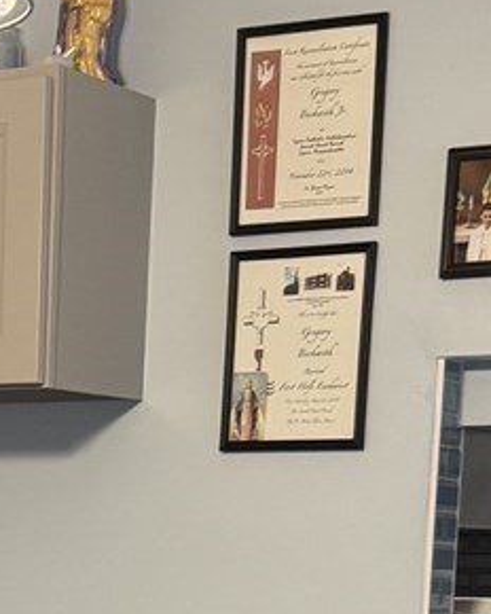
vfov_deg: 14.7
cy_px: 855
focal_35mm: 124
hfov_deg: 12.2
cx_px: -68
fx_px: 2252
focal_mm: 6.76
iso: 200
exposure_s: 1/60
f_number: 1.78
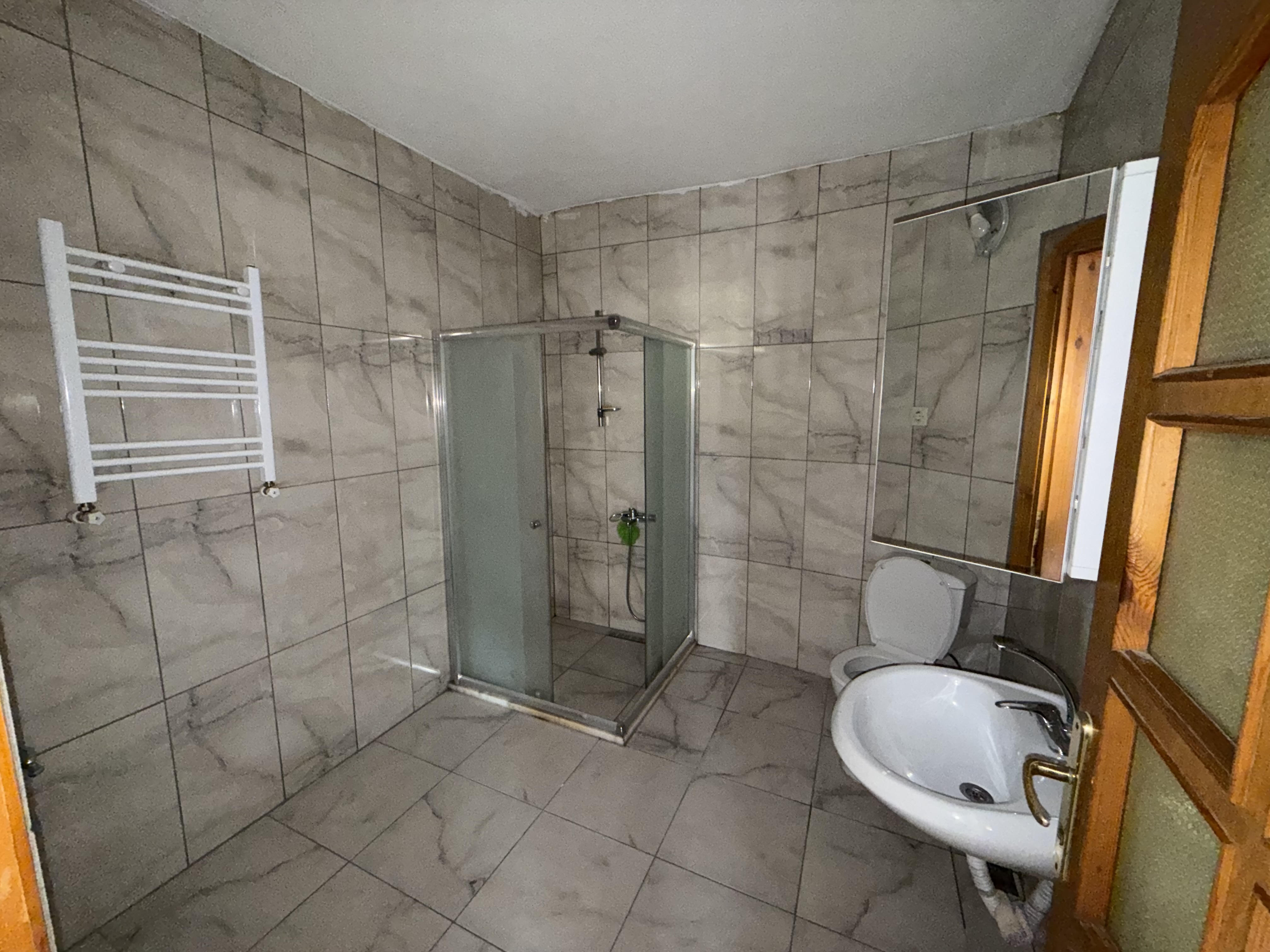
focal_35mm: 14
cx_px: 635
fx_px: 514
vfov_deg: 85.7
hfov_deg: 102.1
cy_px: 476
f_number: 2.2
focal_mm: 2.22
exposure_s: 1/40
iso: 320
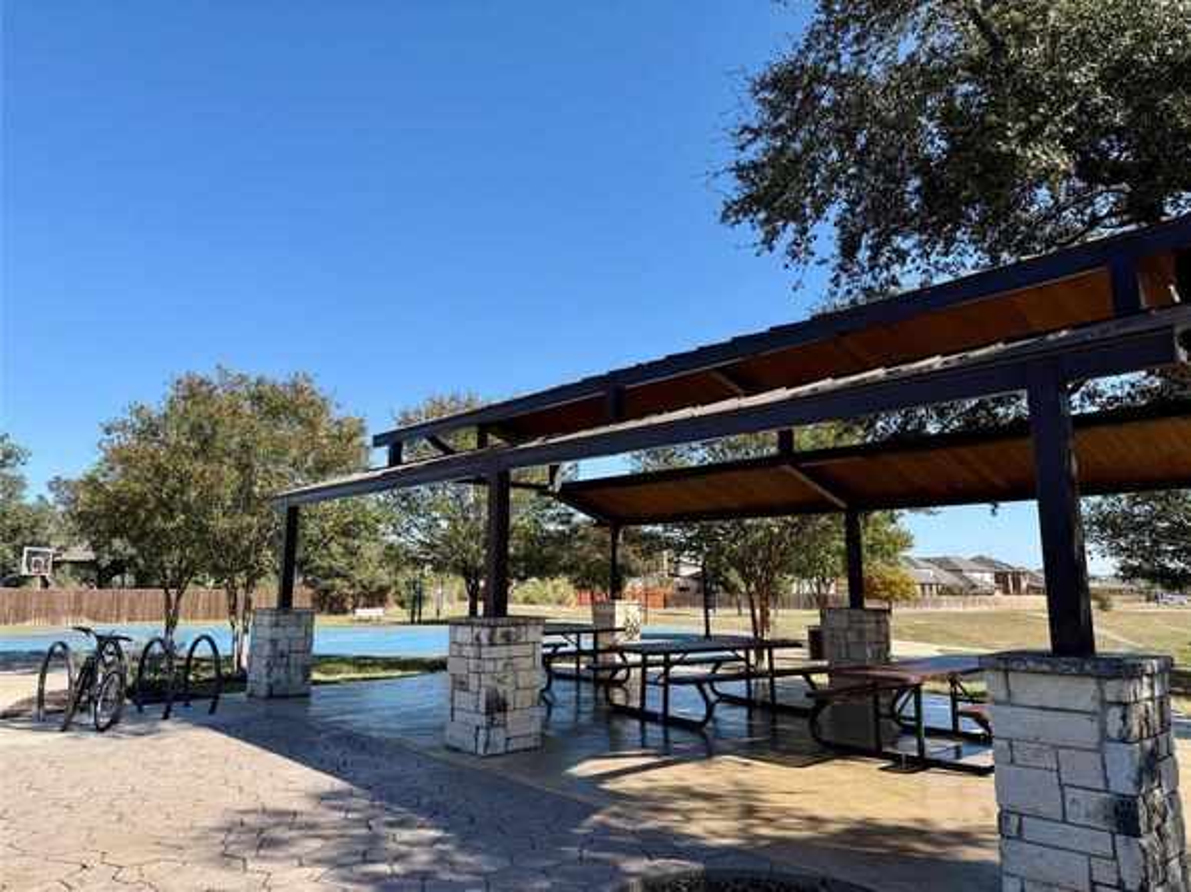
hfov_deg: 71.6
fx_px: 825
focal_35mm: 24
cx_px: 596
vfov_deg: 56.8
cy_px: 446
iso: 80
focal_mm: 6.76
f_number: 1.78
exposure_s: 1/3145
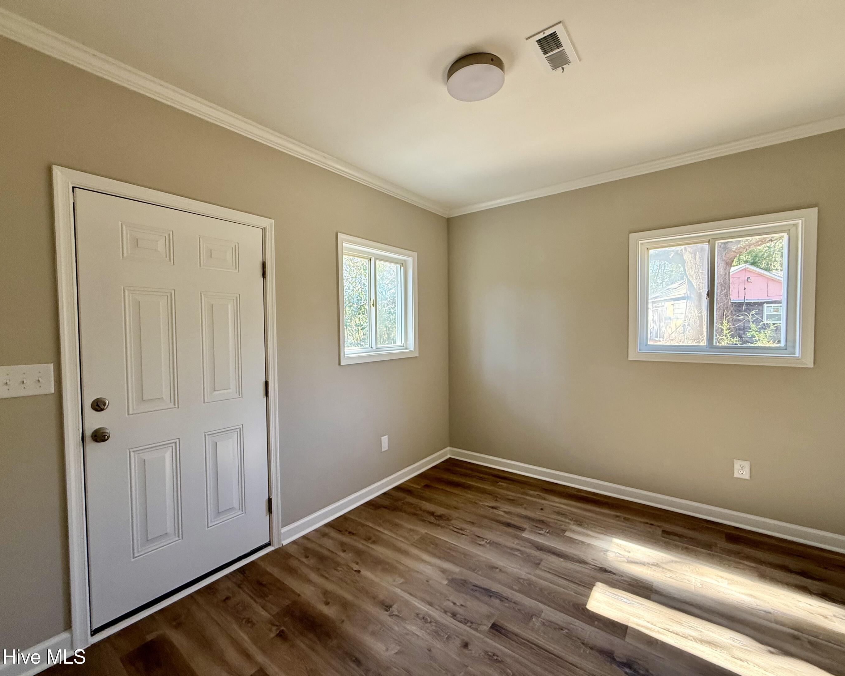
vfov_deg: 84.0
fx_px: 375
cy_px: 341
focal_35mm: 15
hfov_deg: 96.7
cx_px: 401
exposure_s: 1/99
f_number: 2.2
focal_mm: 2.22
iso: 160
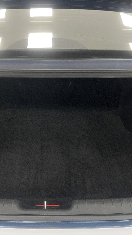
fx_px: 236
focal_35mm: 38
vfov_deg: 52.8
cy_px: 118
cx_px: 46
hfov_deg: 31.0
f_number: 1.6
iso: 320
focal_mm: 5.1
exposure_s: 1/50
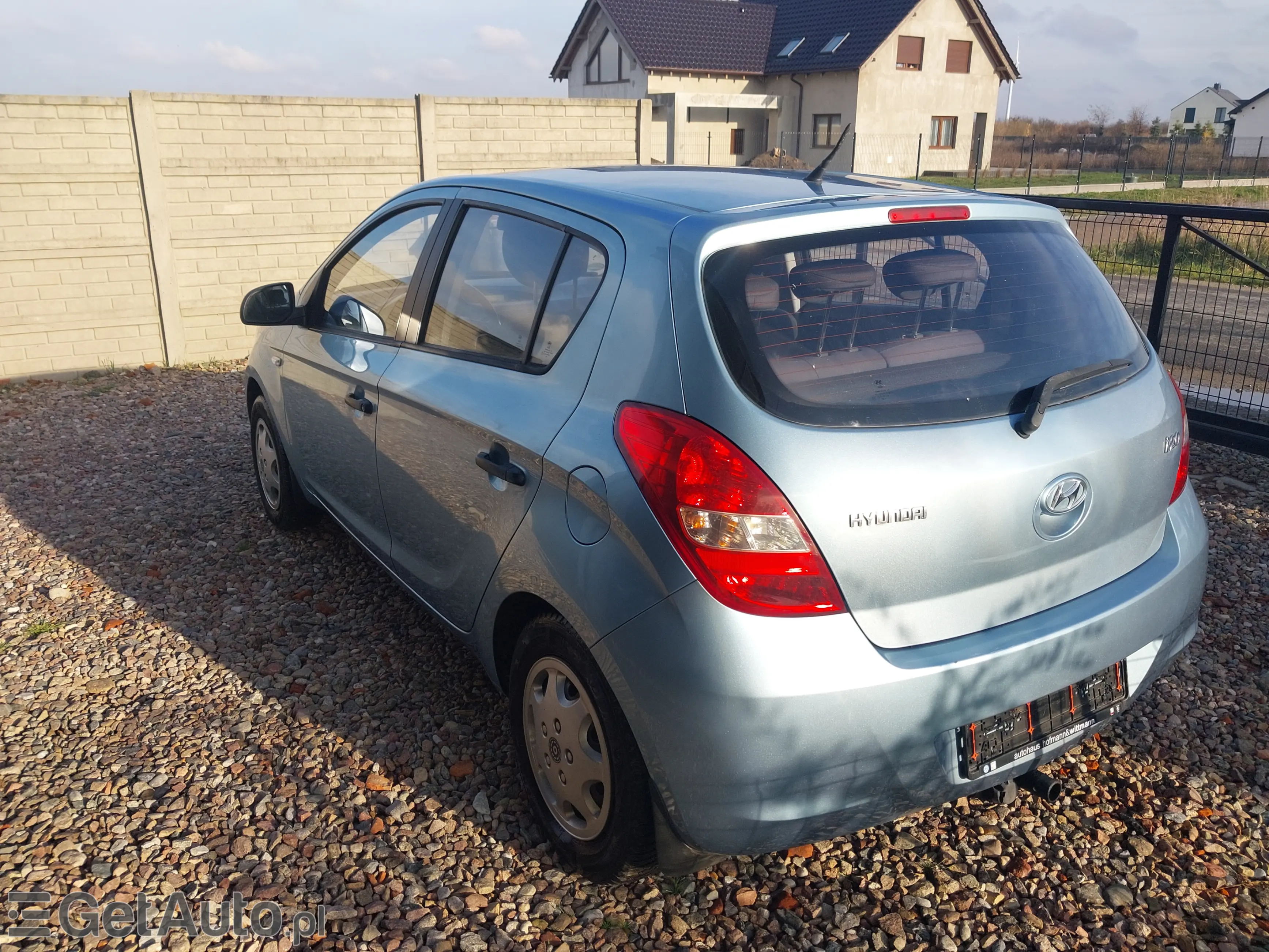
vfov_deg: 46.8
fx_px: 1100
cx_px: 634
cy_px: 476
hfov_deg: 60.0
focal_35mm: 30
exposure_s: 1/401
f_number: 1.8
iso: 20
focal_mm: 4.6
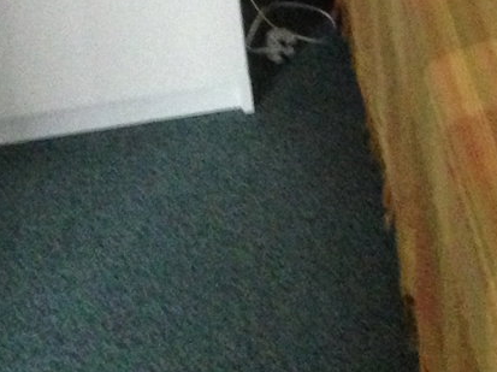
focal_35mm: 128
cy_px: -301
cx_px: 380
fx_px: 1836
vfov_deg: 10.8
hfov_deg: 15.3
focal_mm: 4.13
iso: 640
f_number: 2.4
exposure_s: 1/15
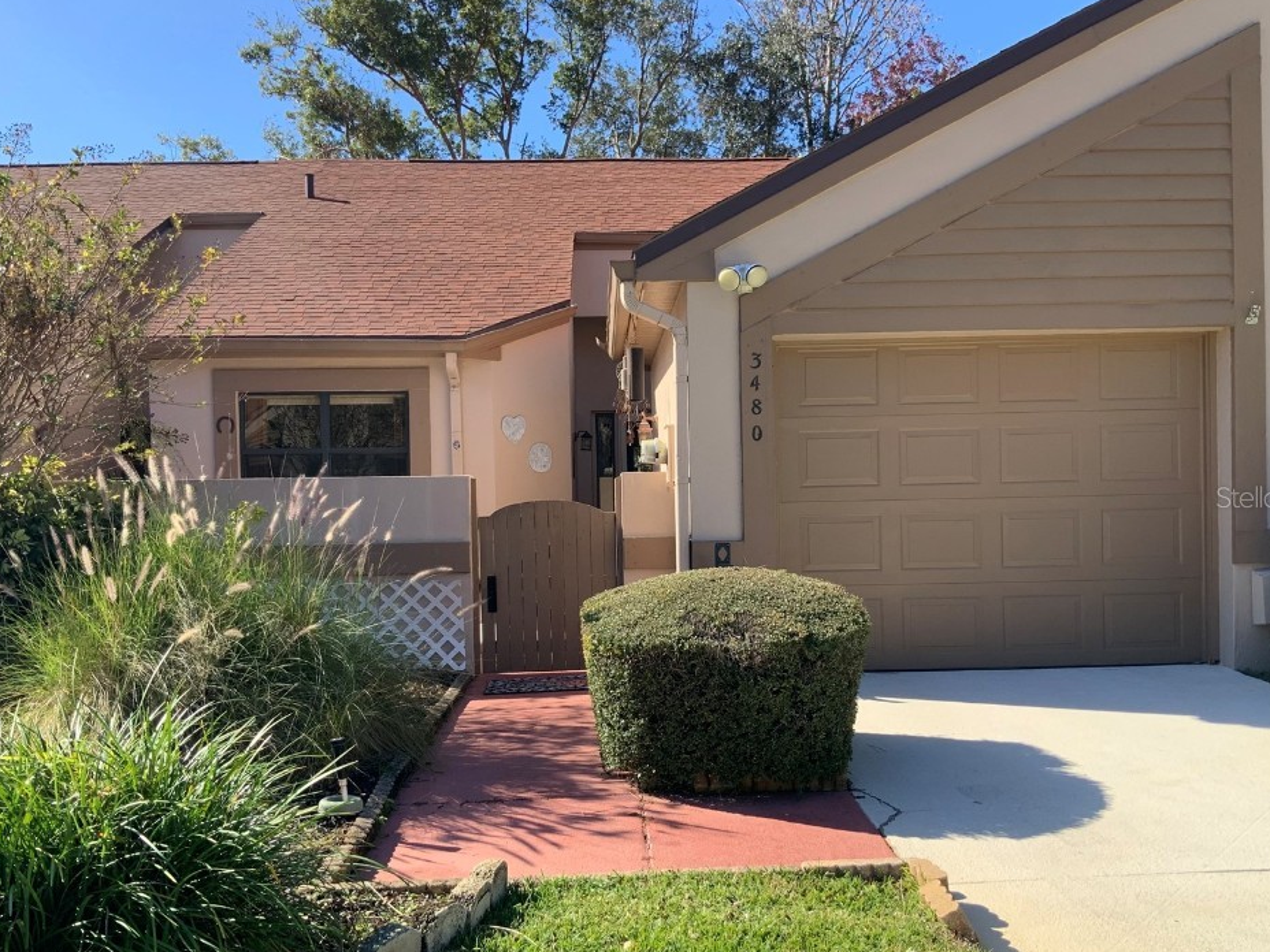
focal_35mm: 32
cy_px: 497
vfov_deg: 44.2
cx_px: 645
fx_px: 1174
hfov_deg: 56.8
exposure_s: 1/929
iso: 16
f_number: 1.8
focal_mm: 3
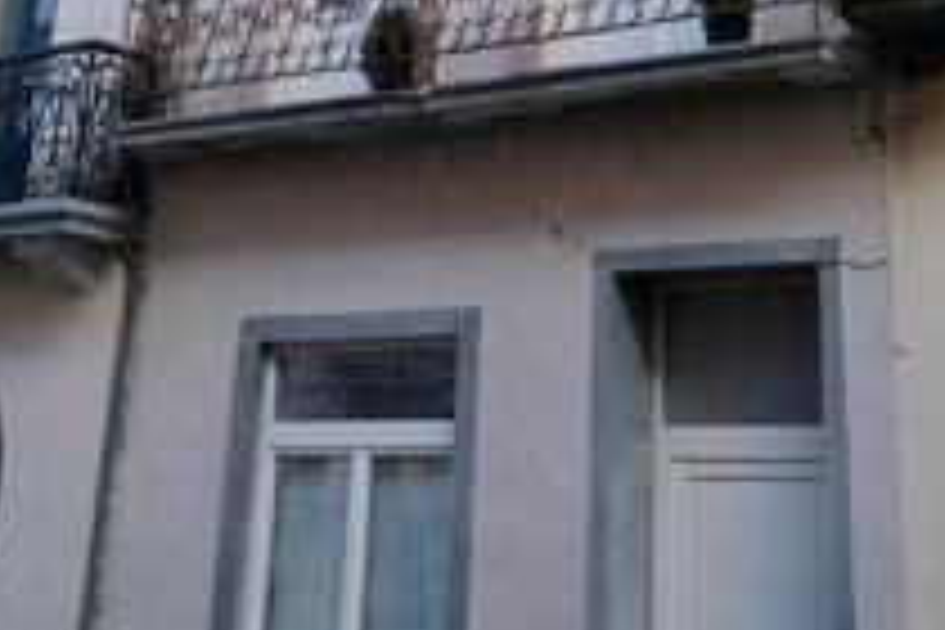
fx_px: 1706
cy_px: -270
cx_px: 526
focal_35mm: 65
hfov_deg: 30.9
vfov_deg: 18.8
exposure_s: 1/170
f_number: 6.4
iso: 320
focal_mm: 12.6
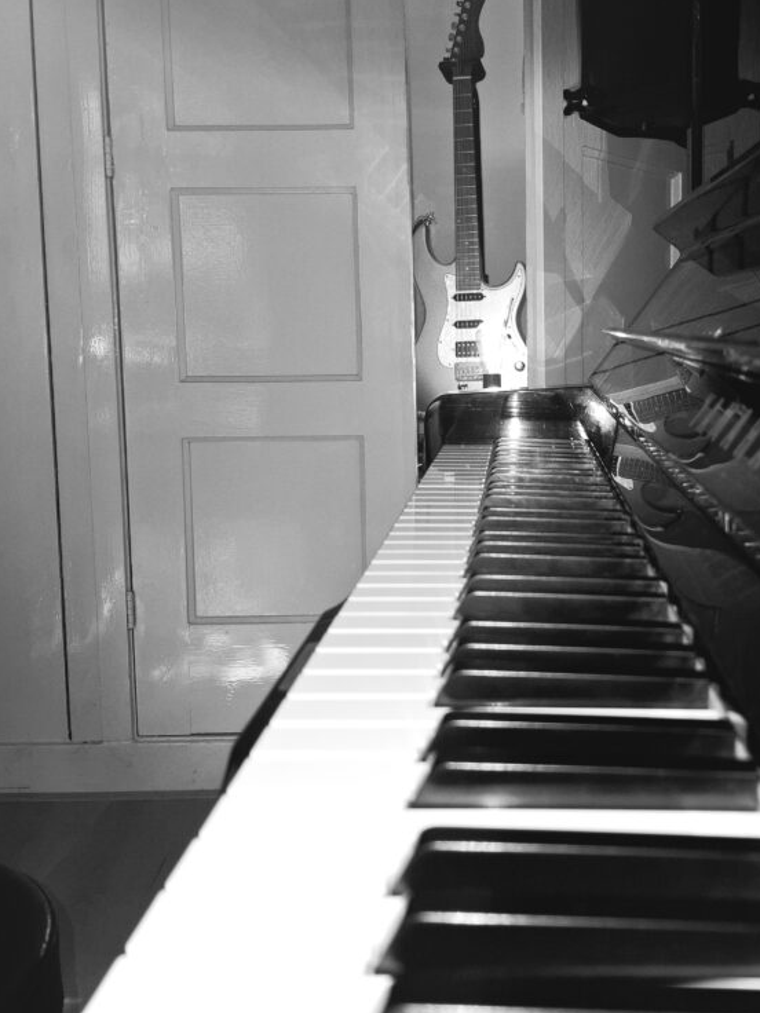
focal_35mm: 32
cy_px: 391
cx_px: 512
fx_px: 937
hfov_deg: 43.5
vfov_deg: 56.3
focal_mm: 5.54
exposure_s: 1/60.2
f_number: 1.8
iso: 160
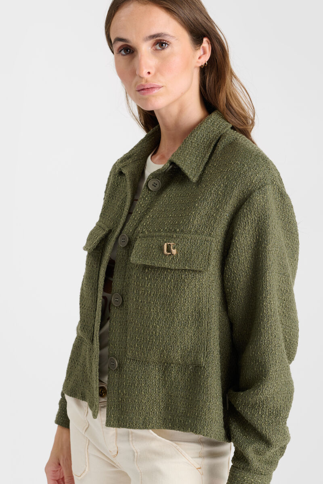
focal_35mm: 50
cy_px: 242
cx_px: 162
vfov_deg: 39.6
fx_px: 673
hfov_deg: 27.0
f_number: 9
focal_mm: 50
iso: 100
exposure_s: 1/160
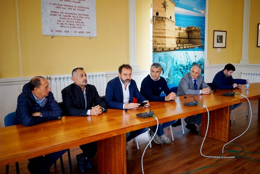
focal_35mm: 35
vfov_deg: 37.9
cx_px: 130
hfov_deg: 54.4
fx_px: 253
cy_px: 87
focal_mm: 35
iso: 640
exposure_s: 1/125
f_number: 2.8
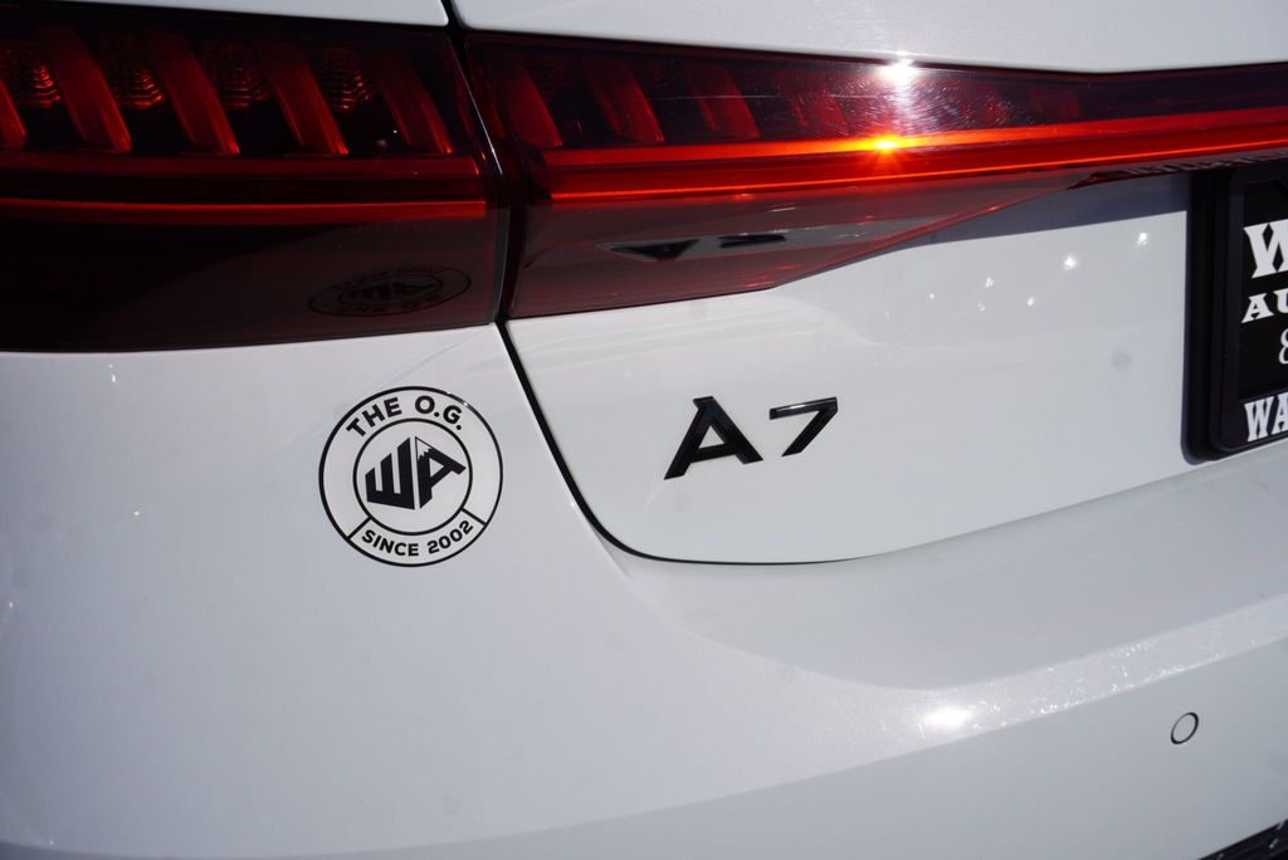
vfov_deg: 36.9
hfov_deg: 53.1
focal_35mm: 36
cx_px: 644
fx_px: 1289
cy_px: 430
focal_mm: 24
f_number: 11
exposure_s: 1/500
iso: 100
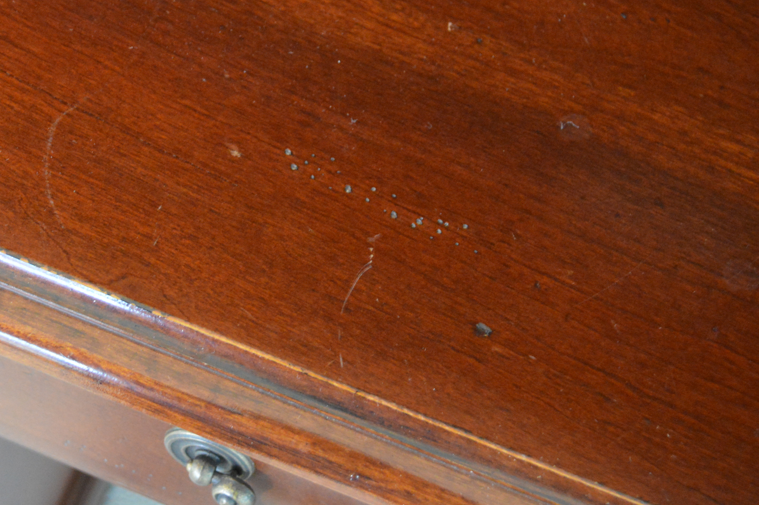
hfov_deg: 29.8
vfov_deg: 20.2
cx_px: 231
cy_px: 154
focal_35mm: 67
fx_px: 1411
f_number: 4.5
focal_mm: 28
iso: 3200
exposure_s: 1/50
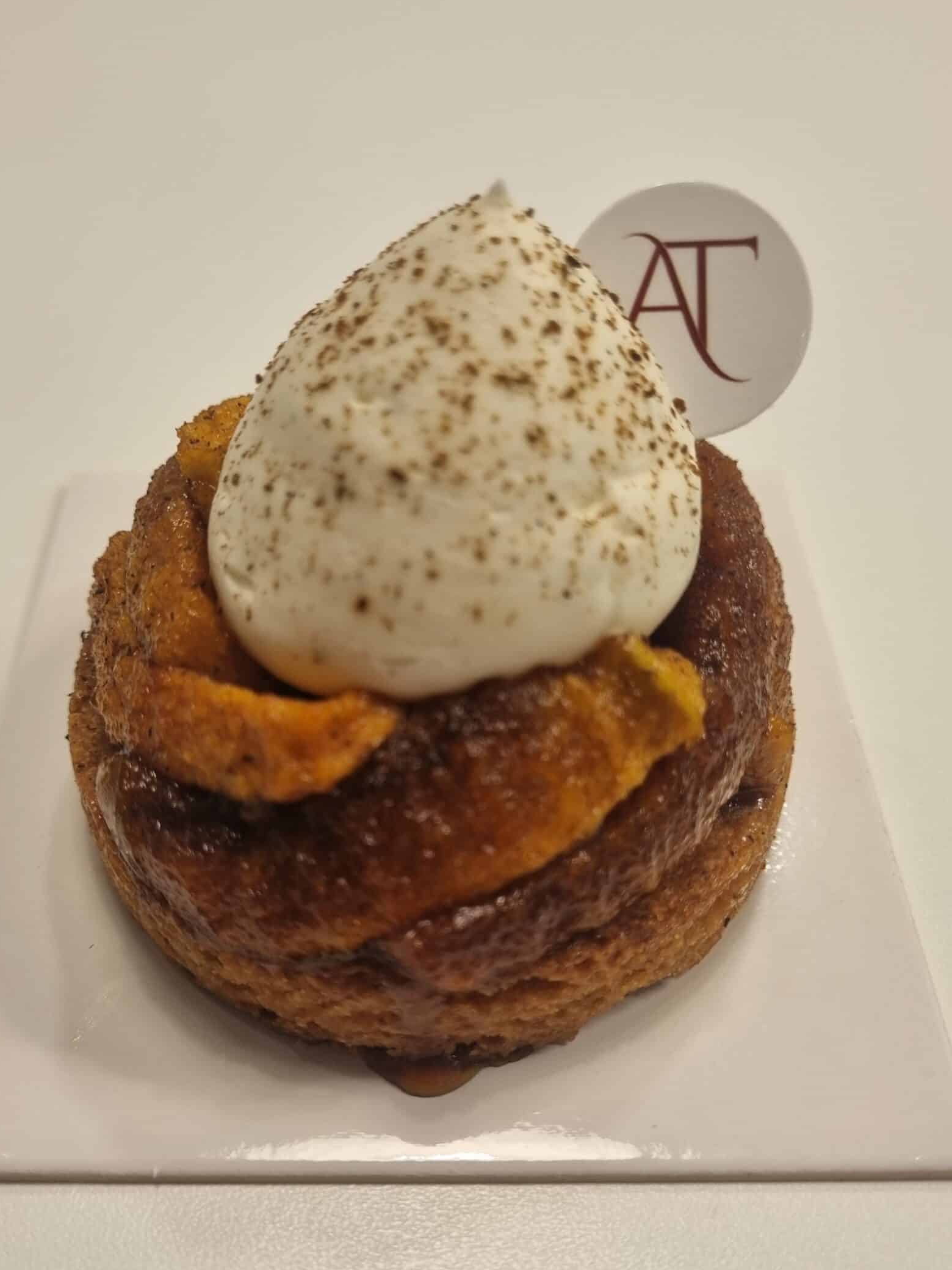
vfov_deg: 56.7
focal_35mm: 32
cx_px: 425
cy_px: 705
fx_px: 1173
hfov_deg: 44.1
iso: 80
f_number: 1.8
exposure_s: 1/100
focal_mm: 5.4
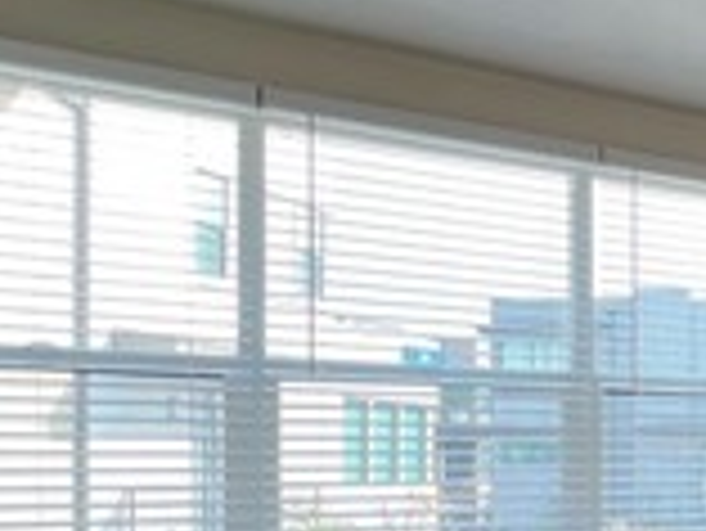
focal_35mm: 53
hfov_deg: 24.5
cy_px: 468
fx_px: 1082
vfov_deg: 26.7
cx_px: 1147
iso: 80
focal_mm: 1.57
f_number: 1.8
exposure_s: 1/120
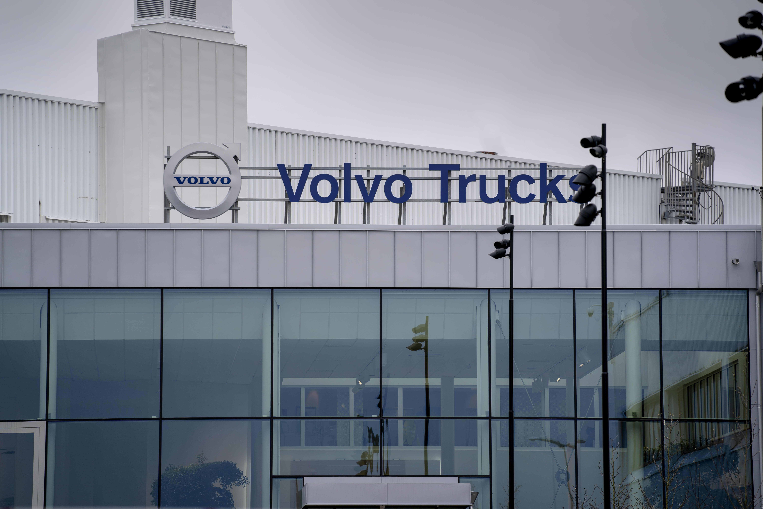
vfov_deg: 6.9
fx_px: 4239
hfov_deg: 10.3
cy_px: 254
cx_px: 382
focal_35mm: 200
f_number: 2.8
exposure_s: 1/400
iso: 100
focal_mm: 200
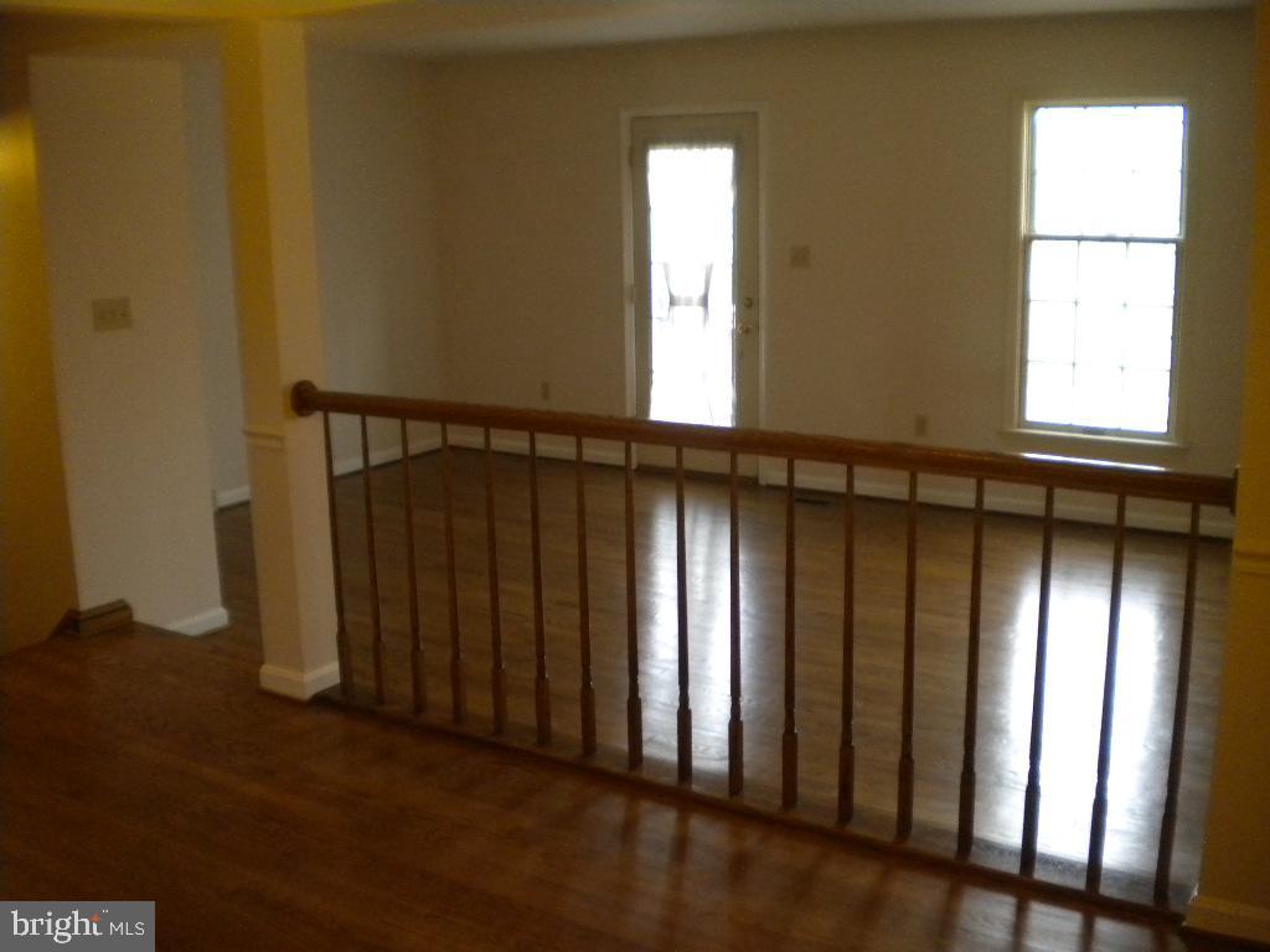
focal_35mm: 35
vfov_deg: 40.7
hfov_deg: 52.6
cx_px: 635
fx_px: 1284
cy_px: 476
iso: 400
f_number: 3.1
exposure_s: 1/62.7
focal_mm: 6.3
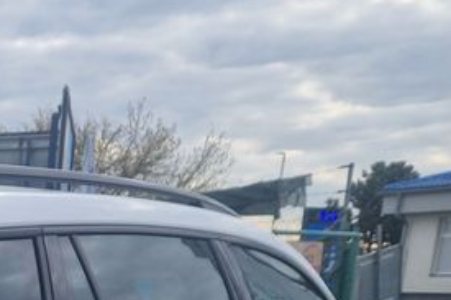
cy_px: 595
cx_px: -241
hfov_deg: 19.6
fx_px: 1114
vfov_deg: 13.3
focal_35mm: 89
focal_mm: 5.4
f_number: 1.8
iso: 50
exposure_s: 1/850
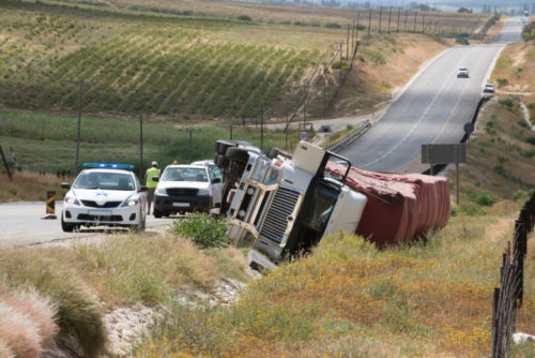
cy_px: 179
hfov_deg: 10.3
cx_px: 268
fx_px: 2974
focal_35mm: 200
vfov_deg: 6.9
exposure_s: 1/400
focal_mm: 200
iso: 400
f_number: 11
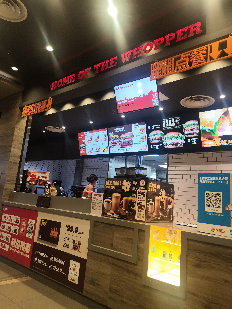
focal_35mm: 27
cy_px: 150
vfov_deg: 65.3
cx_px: 119
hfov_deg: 51.3
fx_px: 241
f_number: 1.8
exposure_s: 1/33.3
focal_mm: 4.75
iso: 160
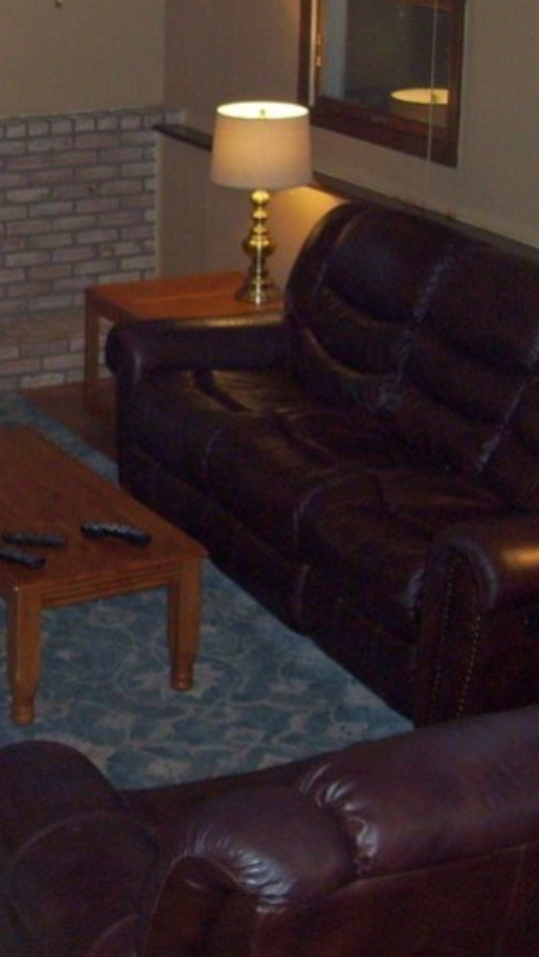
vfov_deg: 29.3
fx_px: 1828
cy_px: 384
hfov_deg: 15.8
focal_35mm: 72
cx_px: -181
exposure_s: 1/60
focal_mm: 6
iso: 200
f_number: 2.7
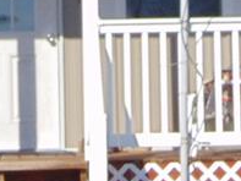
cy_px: -55
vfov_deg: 6.8
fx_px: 1519
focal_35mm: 218
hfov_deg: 9.0
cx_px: 26
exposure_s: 1/320
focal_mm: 7.6
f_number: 8.7
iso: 100
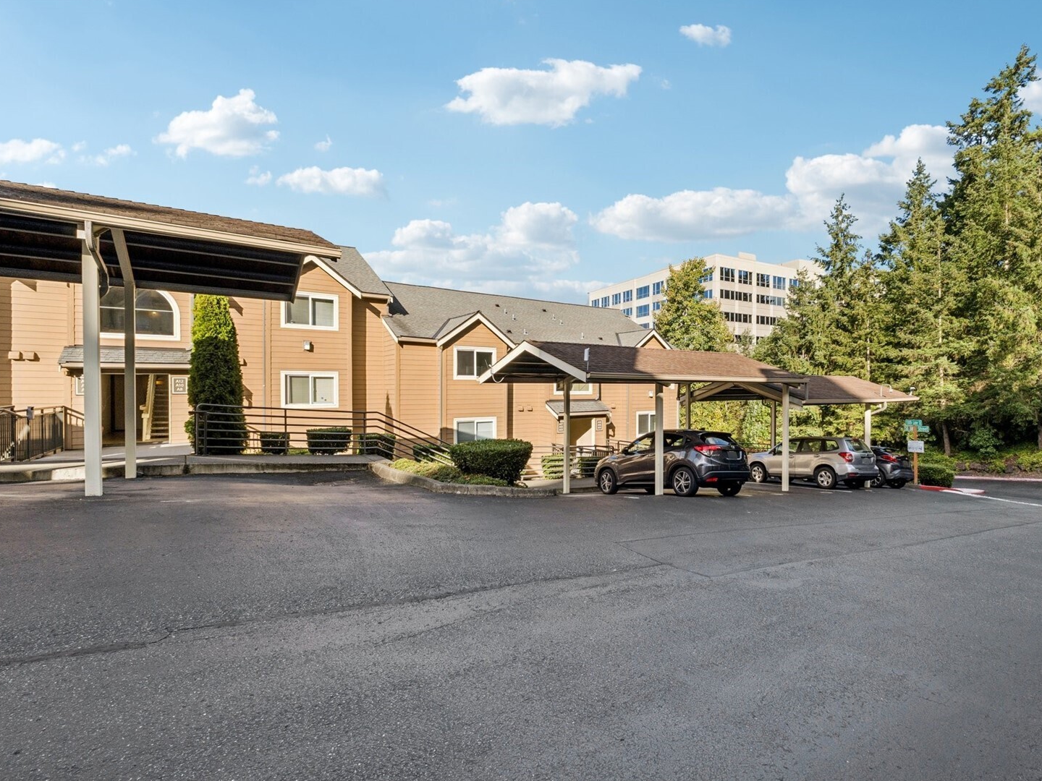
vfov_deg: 74.7
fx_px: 512
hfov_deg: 90.3
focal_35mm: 17
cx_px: 603
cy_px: 405
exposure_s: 1/100
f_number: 9
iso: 125
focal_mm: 10
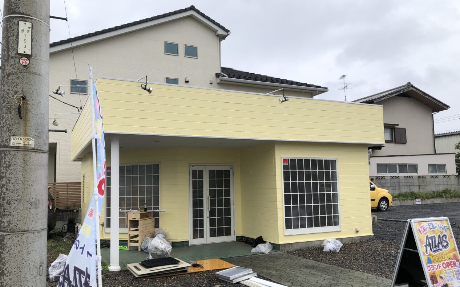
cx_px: 228
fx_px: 376
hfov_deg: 62.9
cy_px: 161
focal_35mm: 30
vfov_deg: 41.8
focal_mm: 3.99
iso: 20
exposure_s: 1/657
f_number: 1.8
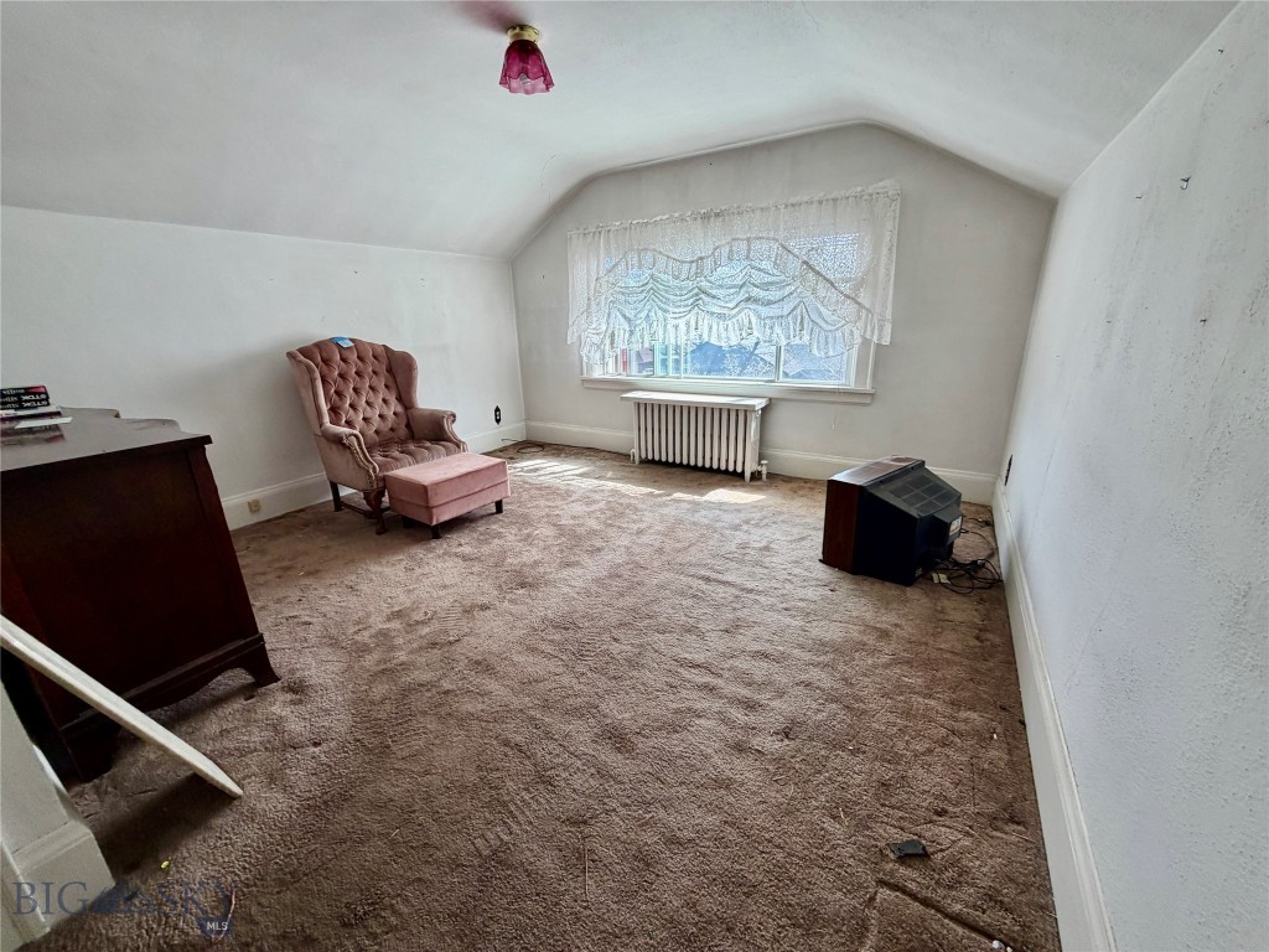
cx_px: 634
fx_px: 513
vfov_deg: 85.7
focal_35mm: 14
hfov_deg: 102.1
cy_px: 476
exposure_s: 1/121
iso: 64
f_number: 2.2
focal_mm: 2.22
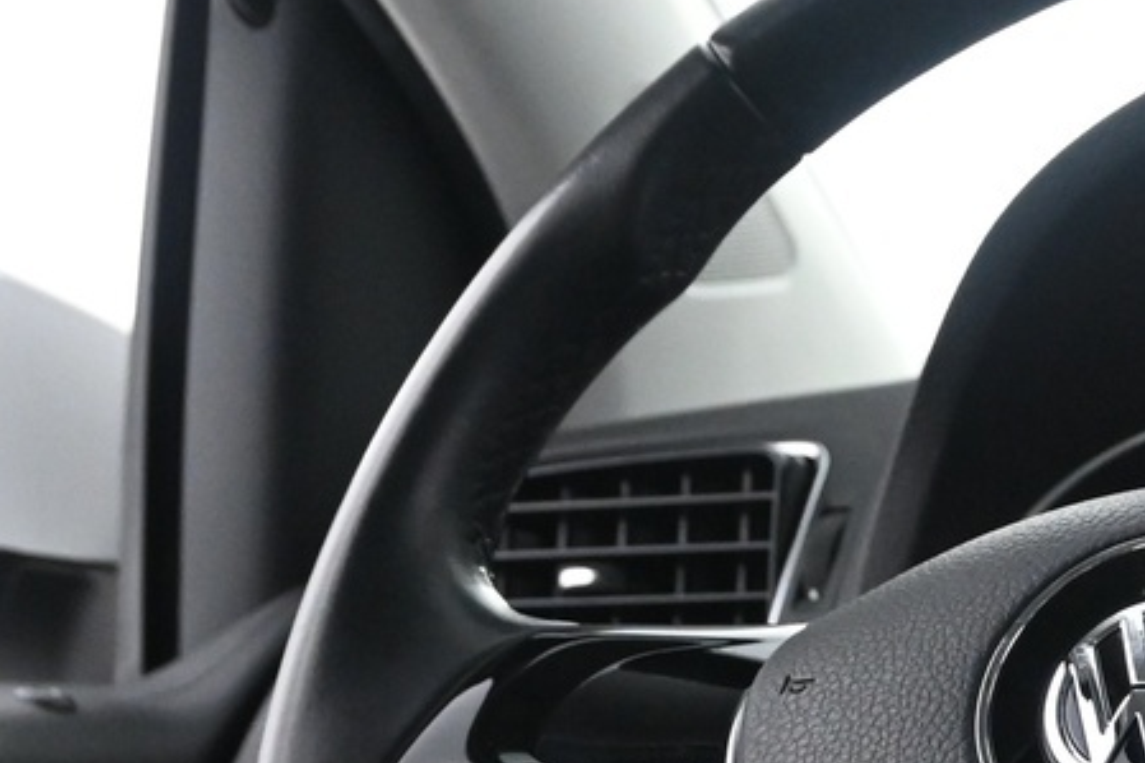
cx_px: 1242
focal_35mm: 119
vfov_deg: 11.4
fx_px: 3783
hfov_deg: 16.7
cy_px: 766
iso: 2500
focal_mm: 22
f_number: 4
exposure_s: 1/40
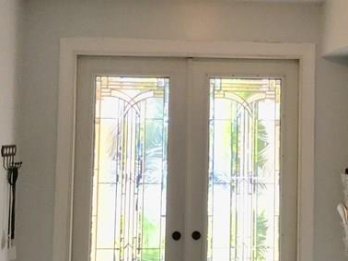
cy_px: 89
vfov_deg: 17.5
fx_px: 844
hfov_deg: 23.0
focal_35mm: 84
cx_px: 281
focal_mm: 3.3
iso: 32
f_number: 2.4
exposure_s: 1/40
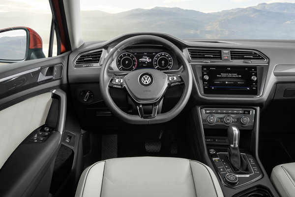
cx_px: 148
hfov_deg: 58.7
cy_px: 98
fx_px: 262
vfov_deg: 41.1
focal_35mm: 32
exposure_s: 1/6
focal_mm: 32
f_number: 16
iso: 640
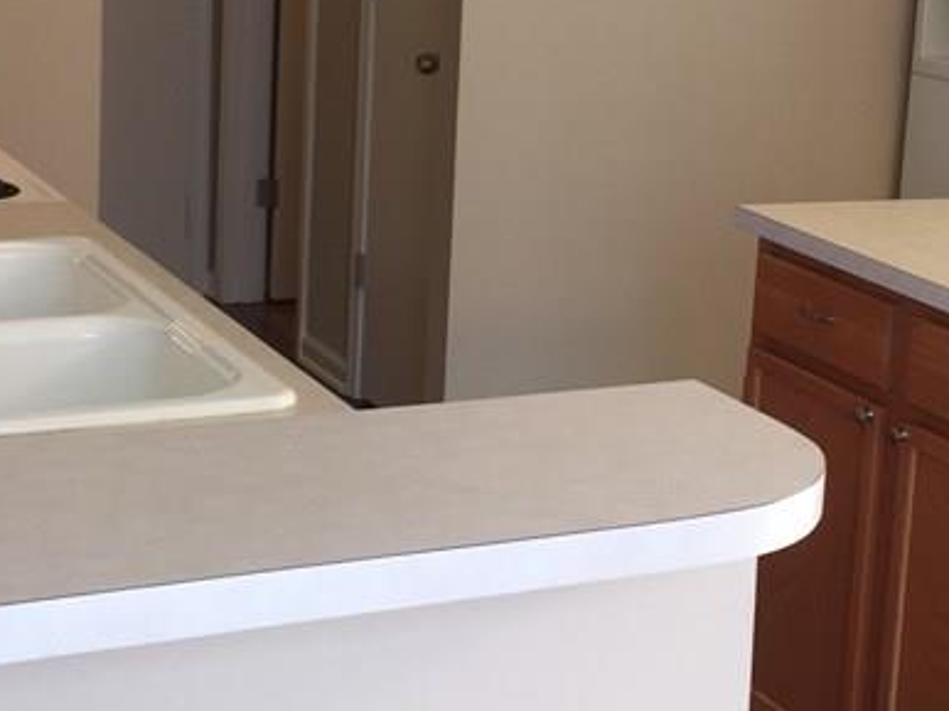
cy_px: 160
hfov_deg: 25.2
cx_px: 637
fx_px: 2110
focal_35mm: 77
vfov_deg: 19.0
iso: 40
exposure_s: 1/30
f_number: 2.2
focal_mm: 4.15
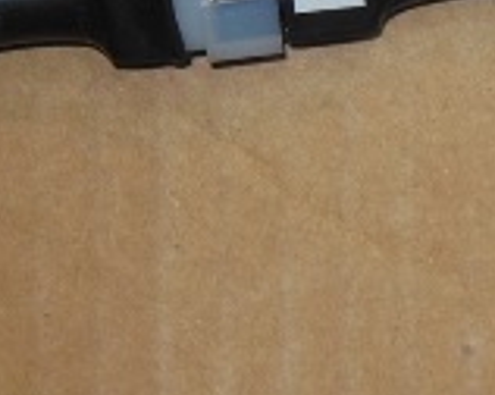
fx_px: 2678
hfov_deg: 10.4
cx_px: 570
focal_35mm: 183
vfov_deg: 8.4
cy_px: -31
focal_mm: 11.7
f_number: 4.3
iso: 125
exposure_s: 1/60
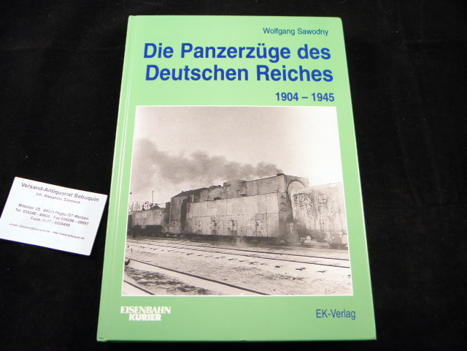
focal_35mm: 34
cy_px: 176
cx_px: 234
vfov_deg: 41.8
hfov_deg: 54.0
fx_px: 459
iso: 200
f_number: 3.7
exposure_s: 1/30
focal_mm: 6.2
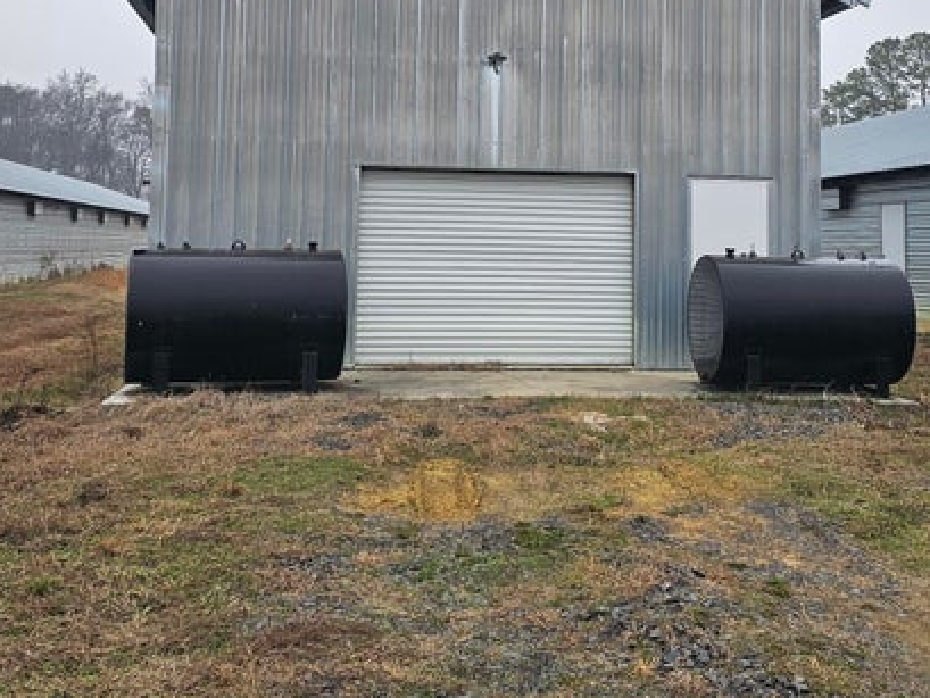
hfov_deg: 39.6
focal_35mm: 48
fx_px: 1290
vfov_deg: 29.7
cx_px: 524
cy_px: 155
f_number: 1.7
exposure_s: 1/411
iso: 20
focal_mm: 6.3
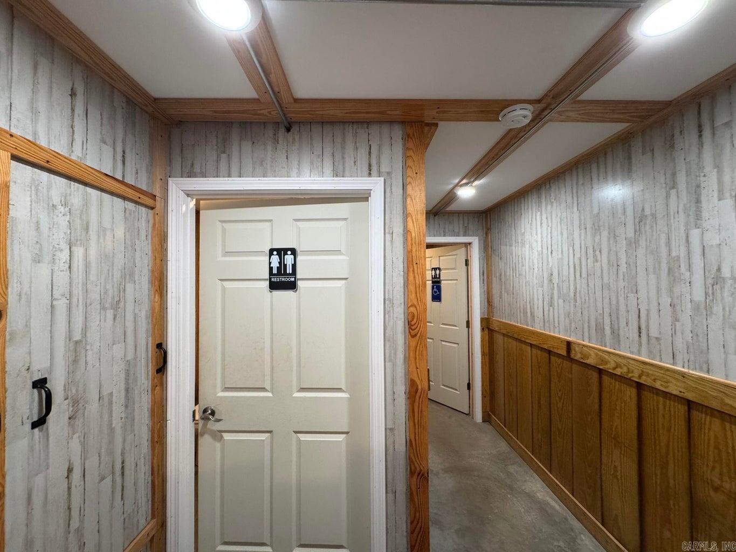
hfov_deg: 102.1
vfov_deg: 85.7
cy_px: 276
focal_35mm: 14
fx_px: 298
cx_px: 368
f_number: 2.2
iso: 250
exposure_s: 1/120
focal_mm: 2.22
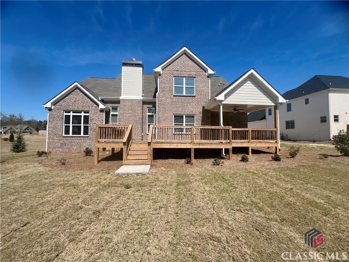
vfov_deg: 89.9
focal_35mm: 13
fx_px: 131
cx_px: 174
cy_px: 131
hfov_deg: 106.2
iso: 32
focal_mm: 1.57
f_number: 1.8
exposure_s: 1/2053
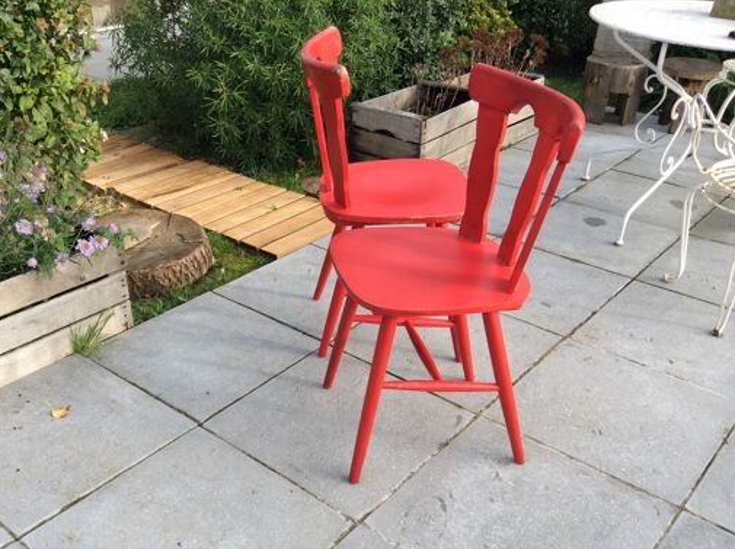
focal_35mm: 38
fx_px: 806
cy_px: 316
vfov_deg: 37.5
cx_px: 310
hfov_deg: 48.9
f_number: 2.4
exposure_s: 1/364
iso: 32
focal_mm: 3.3
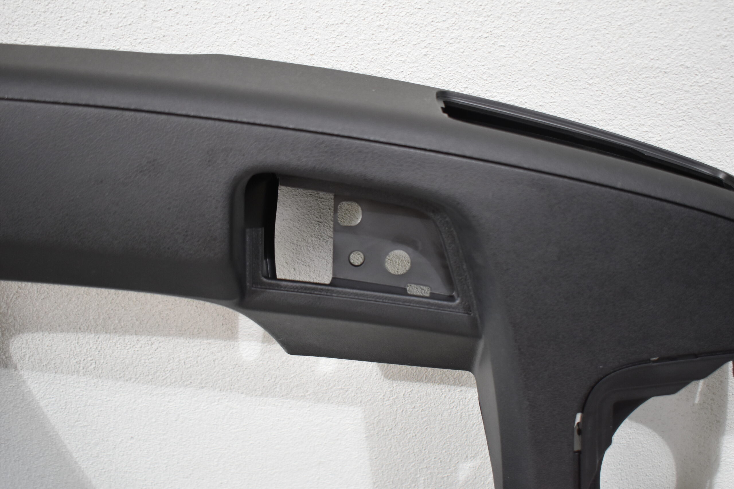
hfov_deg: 45.0
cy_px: 244
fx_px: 887
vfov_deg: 30.9
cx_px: 367
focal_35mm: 44
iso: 900
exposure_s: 1/125
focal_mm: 29
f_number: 4.2
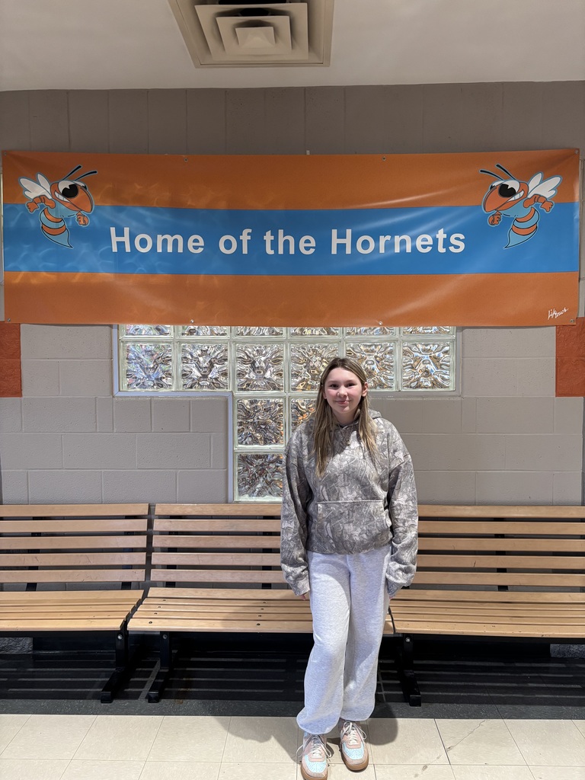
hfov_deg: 53.1
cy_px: 390
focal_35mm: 26
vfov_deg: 67.3
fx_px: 586
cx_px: 292
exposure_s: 1/60
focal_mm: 5.96
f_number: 1.6
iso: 200
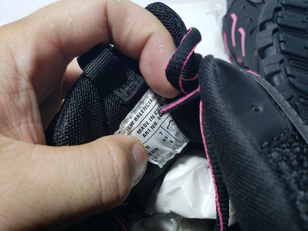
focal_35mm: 26
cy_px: 116
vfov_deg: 53.1
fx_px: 231
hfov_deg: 67.3
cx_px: 154
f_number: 2.4
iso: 50
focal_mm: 4.3
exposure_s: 1/100
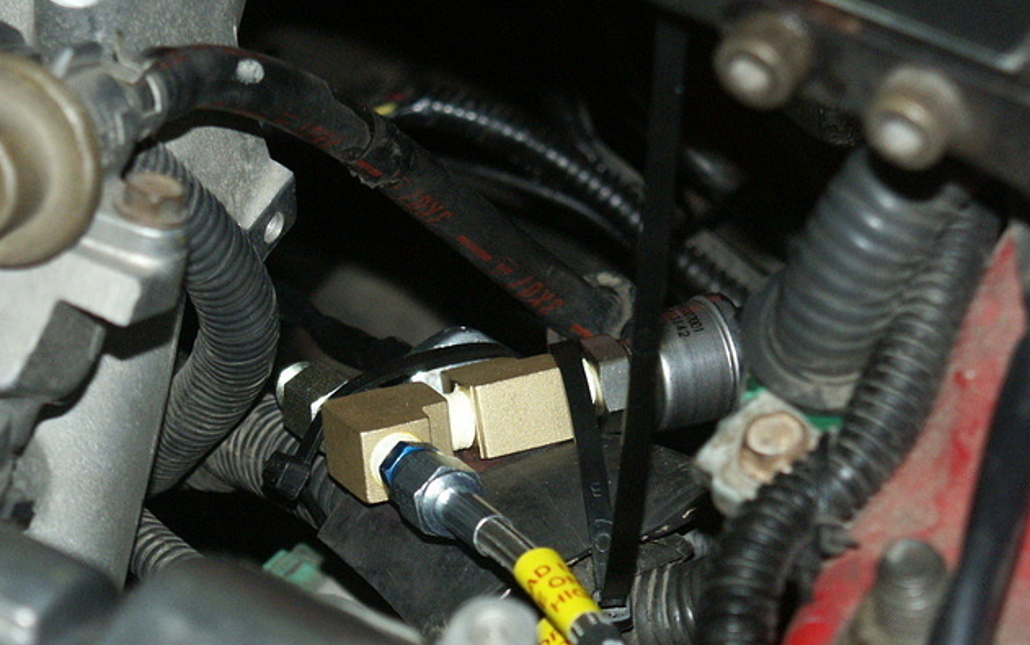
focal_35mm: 184
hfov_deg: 11.4
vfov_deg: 7.1
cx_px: 560
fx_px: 5167
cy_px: 410
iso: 200
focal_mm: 34.71
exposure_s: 1/125
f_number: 3.5
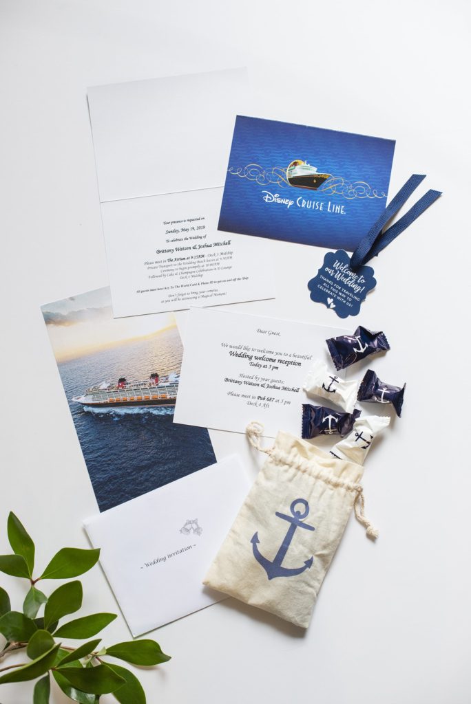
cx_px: 236
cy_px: 352
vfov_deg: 39.6
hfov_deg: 27.0
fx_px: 980
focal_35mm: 50
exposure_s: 1/160
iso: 640
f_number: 4
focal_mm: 50
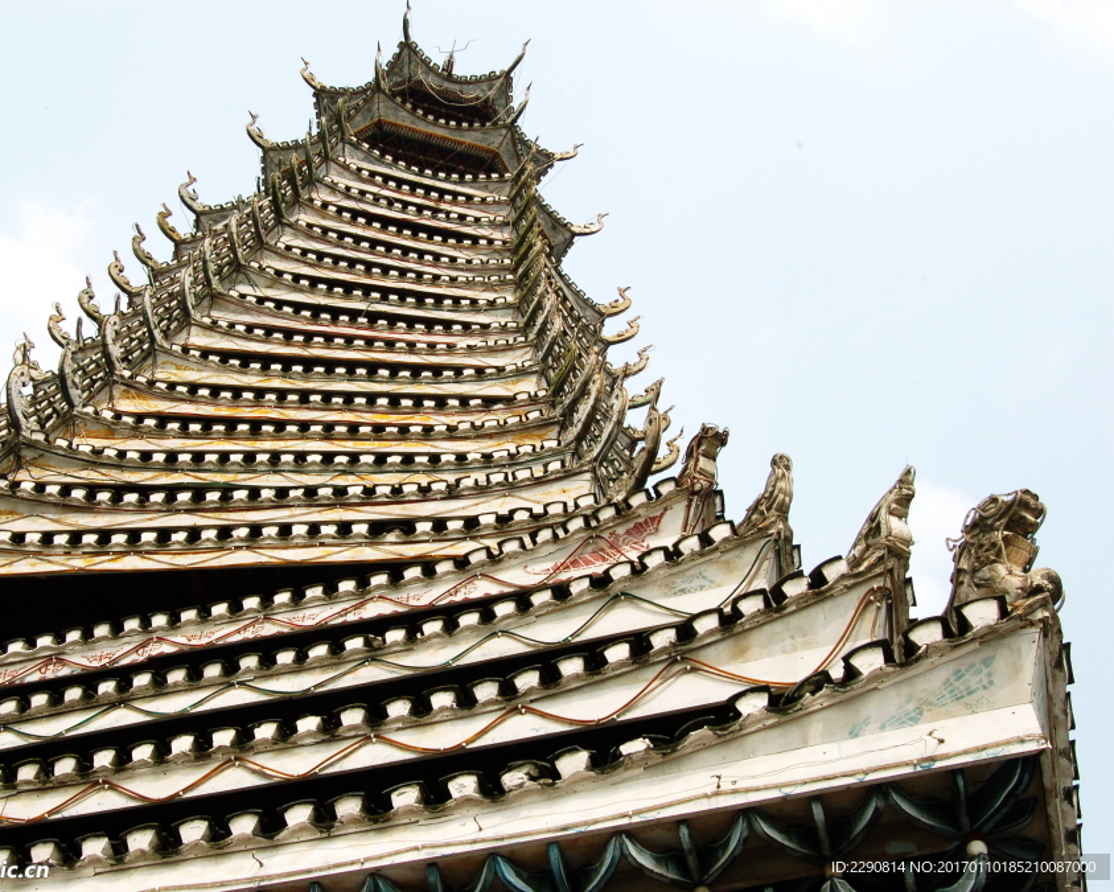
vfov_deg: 36.5
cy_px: 443
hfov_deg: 44.5
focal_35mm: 41
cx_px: 447
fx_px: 1352
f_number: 18
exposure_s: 1/100
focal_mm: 24
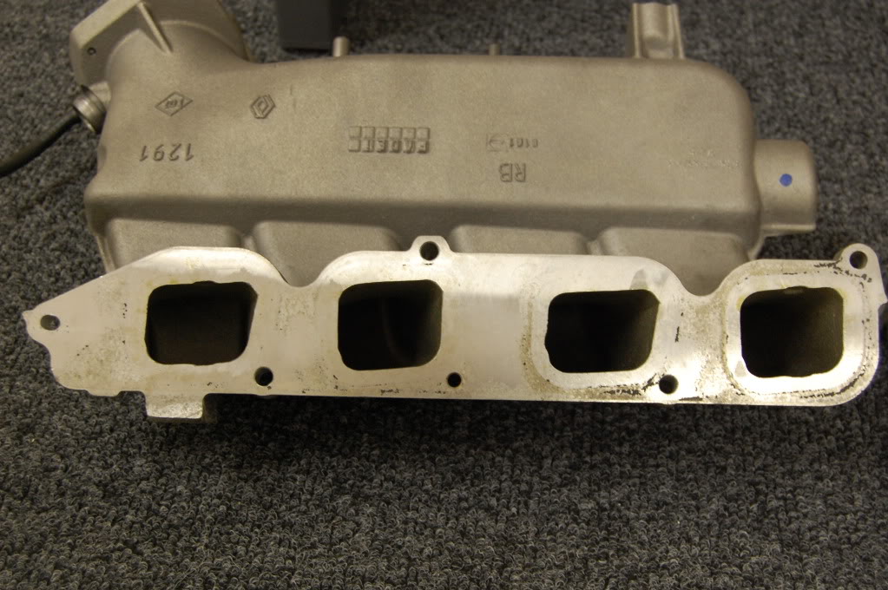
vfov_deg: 28.0
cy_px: 295
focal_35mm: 48
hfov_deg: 41.1
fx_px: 1183
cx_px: 444
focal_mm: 32
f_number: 6.3
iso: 800
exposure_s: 1/15
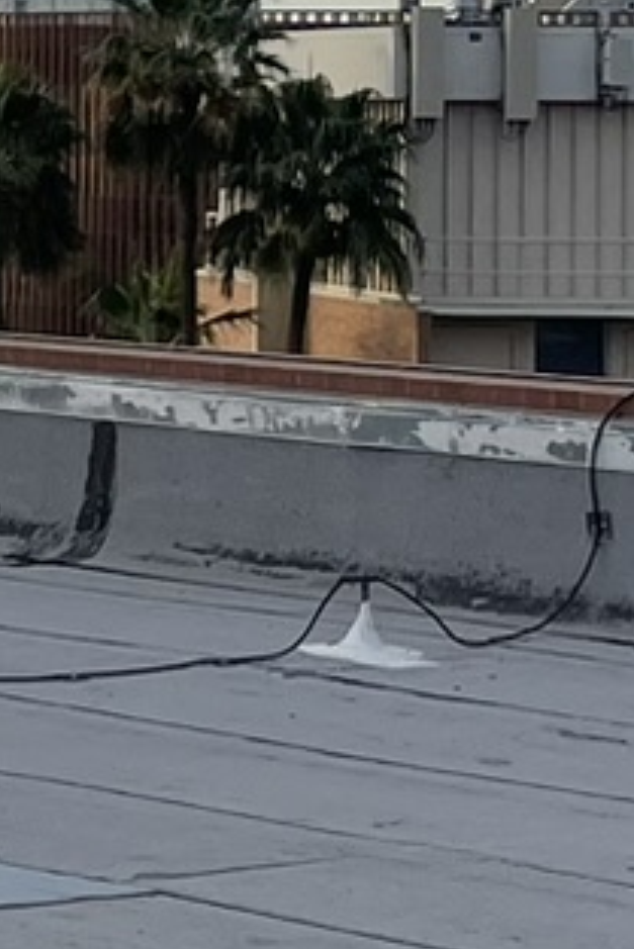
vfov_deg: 11.5
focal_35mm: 177
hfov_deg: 7.1
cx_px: -1174
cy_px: 64
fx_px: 4670
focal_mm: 4.2
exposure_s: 1/2132
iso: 32
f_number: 1.6
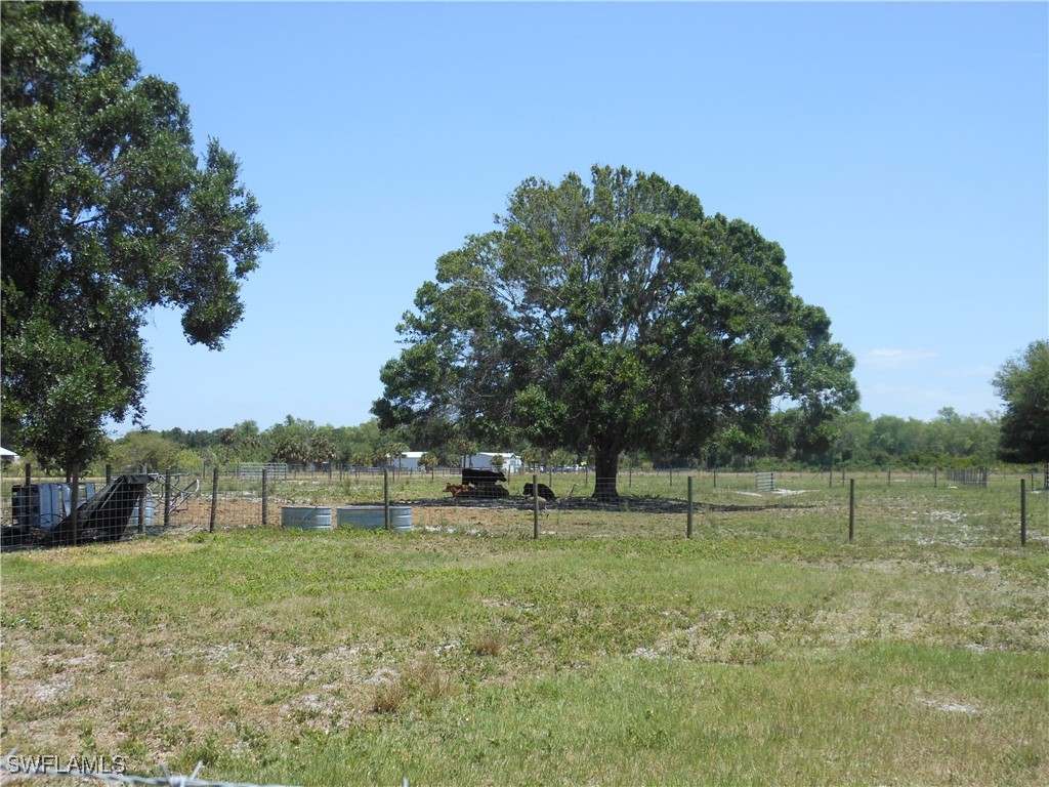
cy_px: 394
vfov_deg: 33.6
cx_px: 524
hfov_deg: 43.9
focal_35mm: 43
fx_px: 1303
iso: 80
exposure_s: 1/640
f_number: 3.8
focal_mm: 7.7
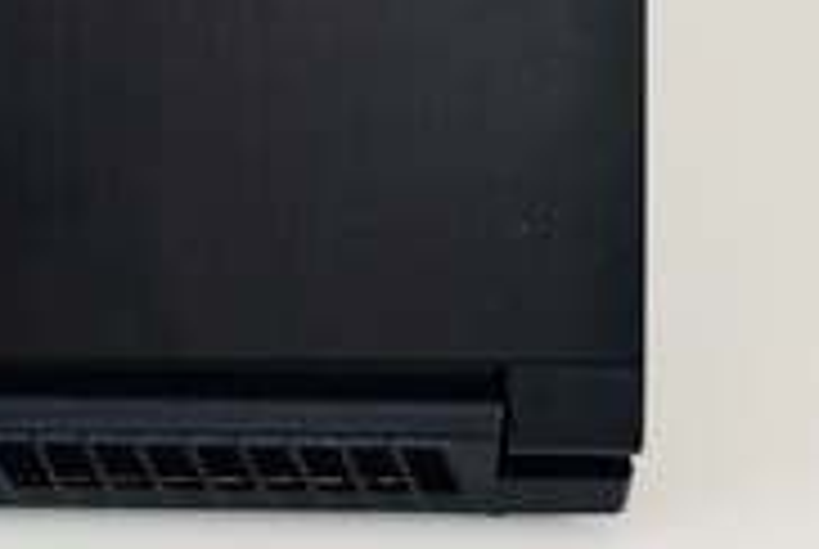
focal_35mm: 219
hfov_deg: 9.0
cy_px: -536
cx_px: -558
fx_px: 4990
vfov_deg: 6.1
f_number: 1.78
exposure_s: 1/50
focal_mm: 6.76
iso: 125
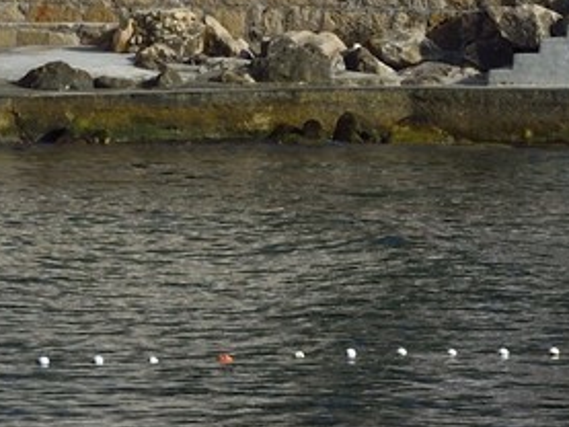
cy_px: -600
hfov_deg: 2.6
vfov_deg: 2.0
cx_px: -982
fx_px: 12317
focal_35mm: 749
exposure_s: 1/320
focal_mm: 135
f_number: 13
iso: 200
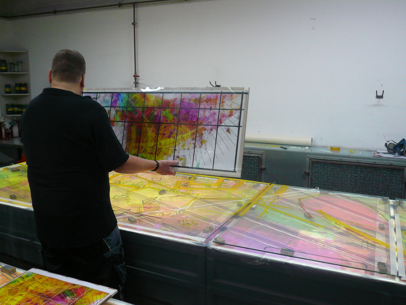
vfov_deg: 44.2
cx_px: 203
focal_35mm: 32
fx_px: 375
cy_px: 152
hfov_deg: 56.8
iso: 200
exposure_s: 1/60
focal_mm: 5.2
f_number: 2.9
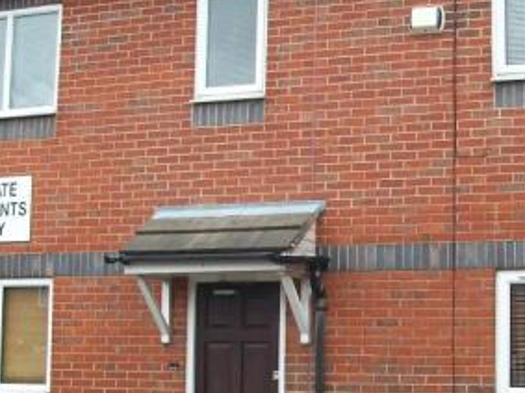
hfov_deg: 27.3
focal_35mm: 70
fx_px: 1061
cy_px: 272
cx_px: 418
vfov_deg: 20.9
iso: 80
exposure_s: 1/320
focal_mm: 5.7
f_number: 2.8
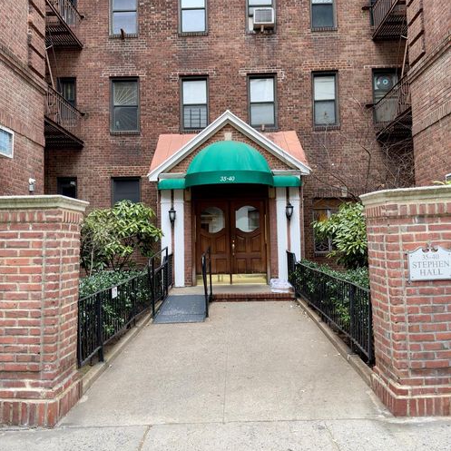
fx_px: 472
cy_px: 211
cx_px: 225
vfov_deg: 51.1
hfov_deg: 51.1
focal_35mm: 32
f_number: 1.78
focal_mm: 6.76
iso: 50
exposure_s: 1/121
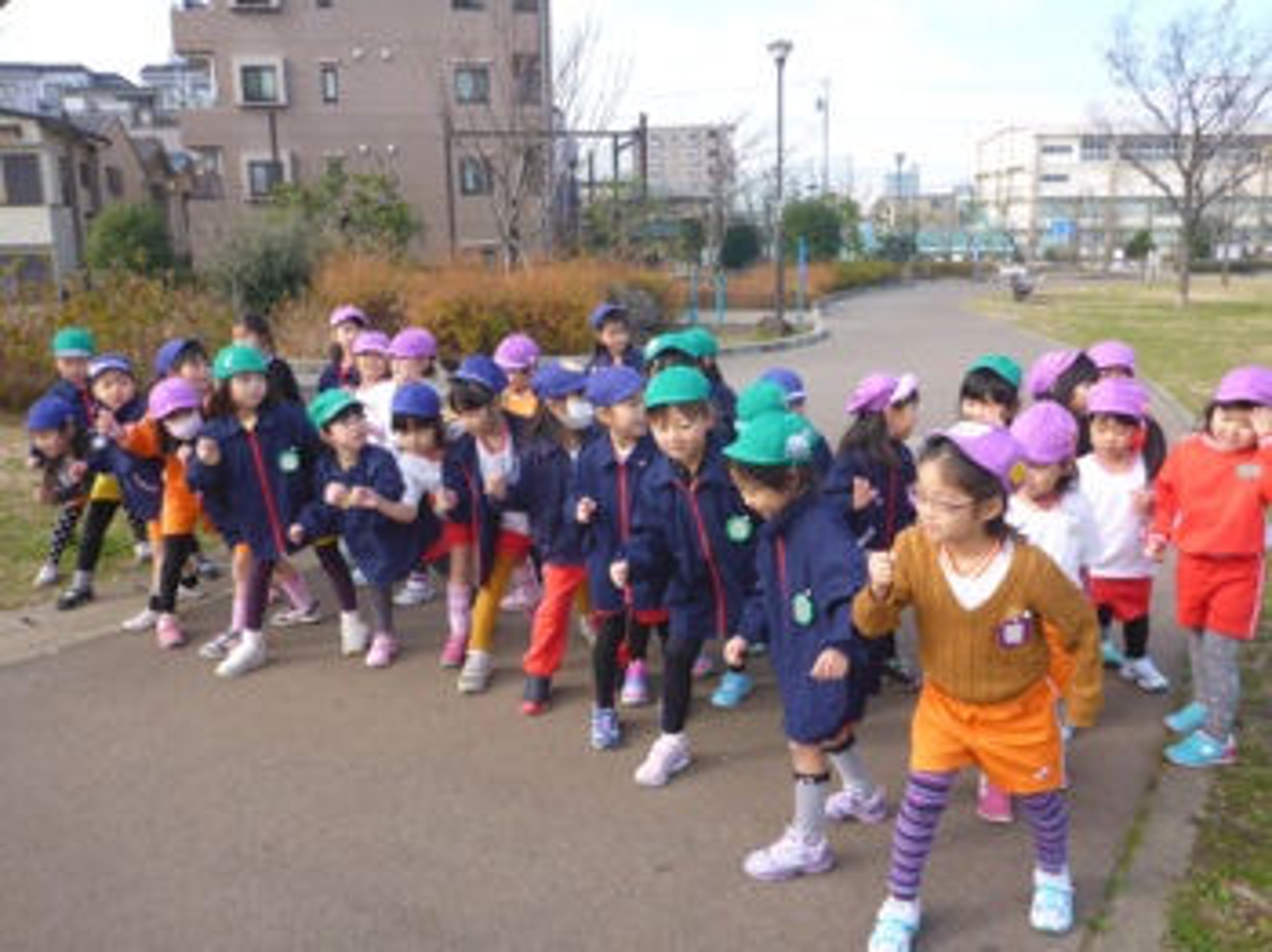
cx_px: 636
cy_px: 476
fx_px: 1028
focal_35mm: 28
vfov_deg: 49.7
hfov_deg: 63.5
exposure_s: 1/320
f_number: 3.3
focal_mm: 4.9
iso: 100
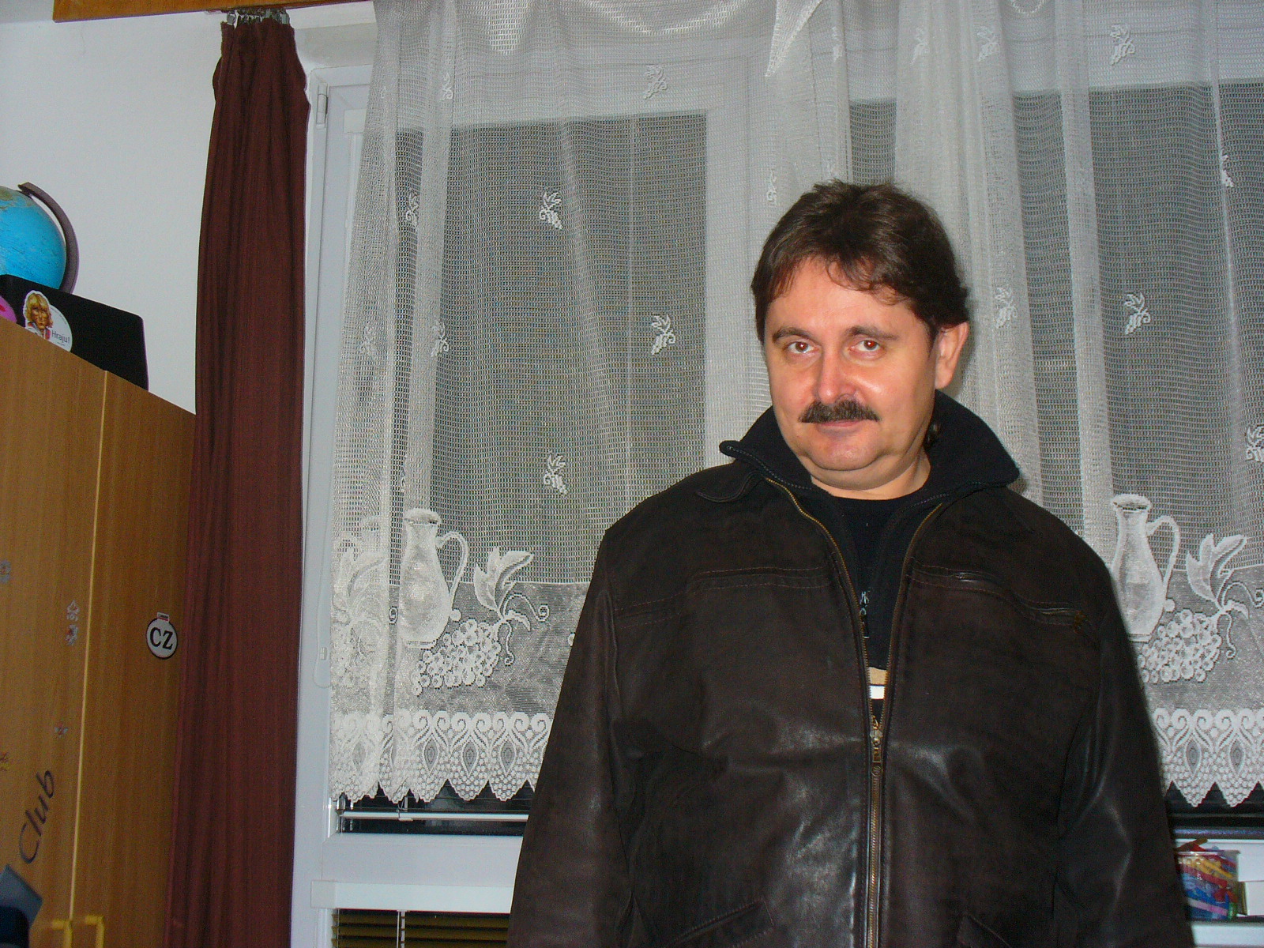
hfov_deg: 39.7
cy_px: 474
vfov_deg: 30.3
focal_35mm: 48
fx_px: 1753
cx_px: 632
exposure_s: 1/60
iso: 200
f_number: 3
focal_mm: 7.9
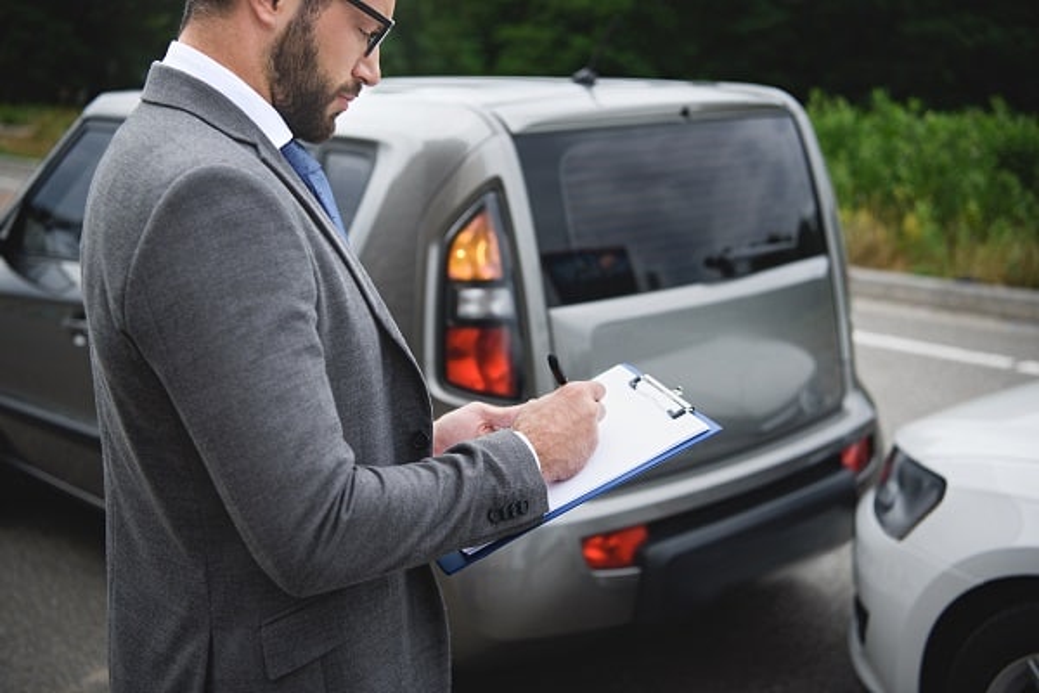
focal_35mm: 46
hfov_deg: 42.7
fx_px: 1328
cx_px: 520
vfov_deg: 29.2
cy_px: 346
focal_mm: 46
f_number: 3.2
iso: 100
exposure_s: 1/1000
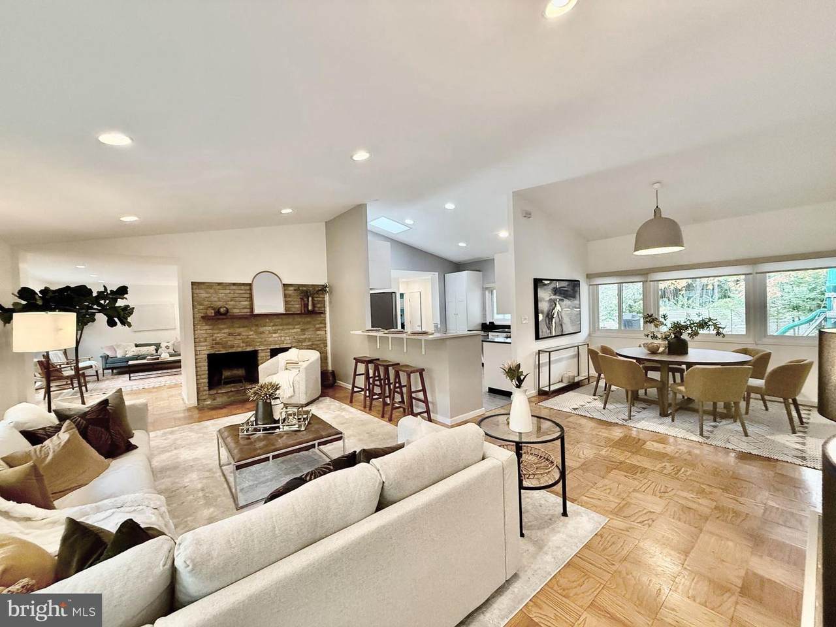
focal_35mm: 14
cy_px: 314
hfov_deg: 102.1
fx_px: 338
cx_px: 418
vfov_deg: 85.7
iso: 640
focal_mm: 2.22
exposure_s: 1/120
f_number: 2.2
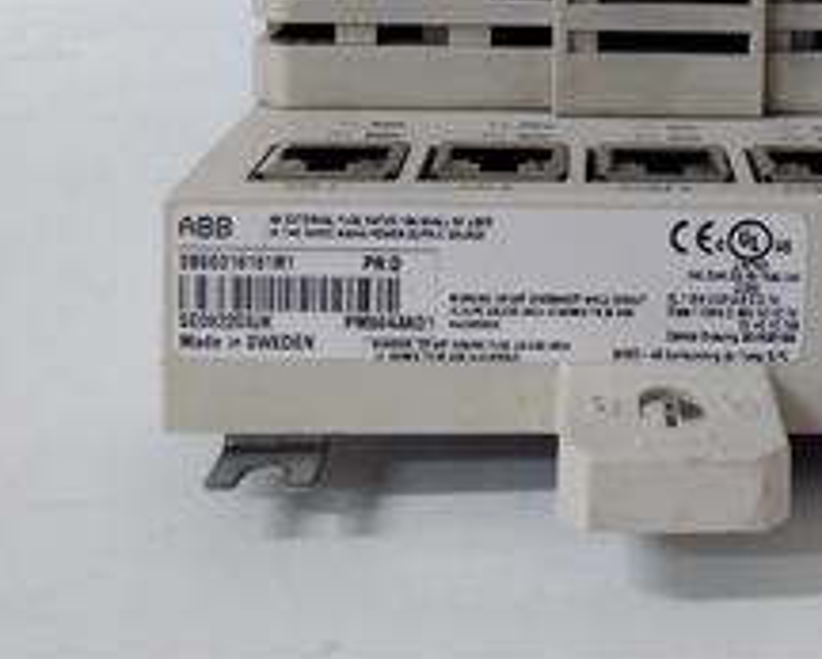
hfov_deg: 30.1
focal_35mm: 61
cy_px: -48
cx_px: 674
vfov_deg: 23.6
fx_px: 1485
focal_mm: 3.79
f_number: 2
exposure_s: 1/33
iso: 341
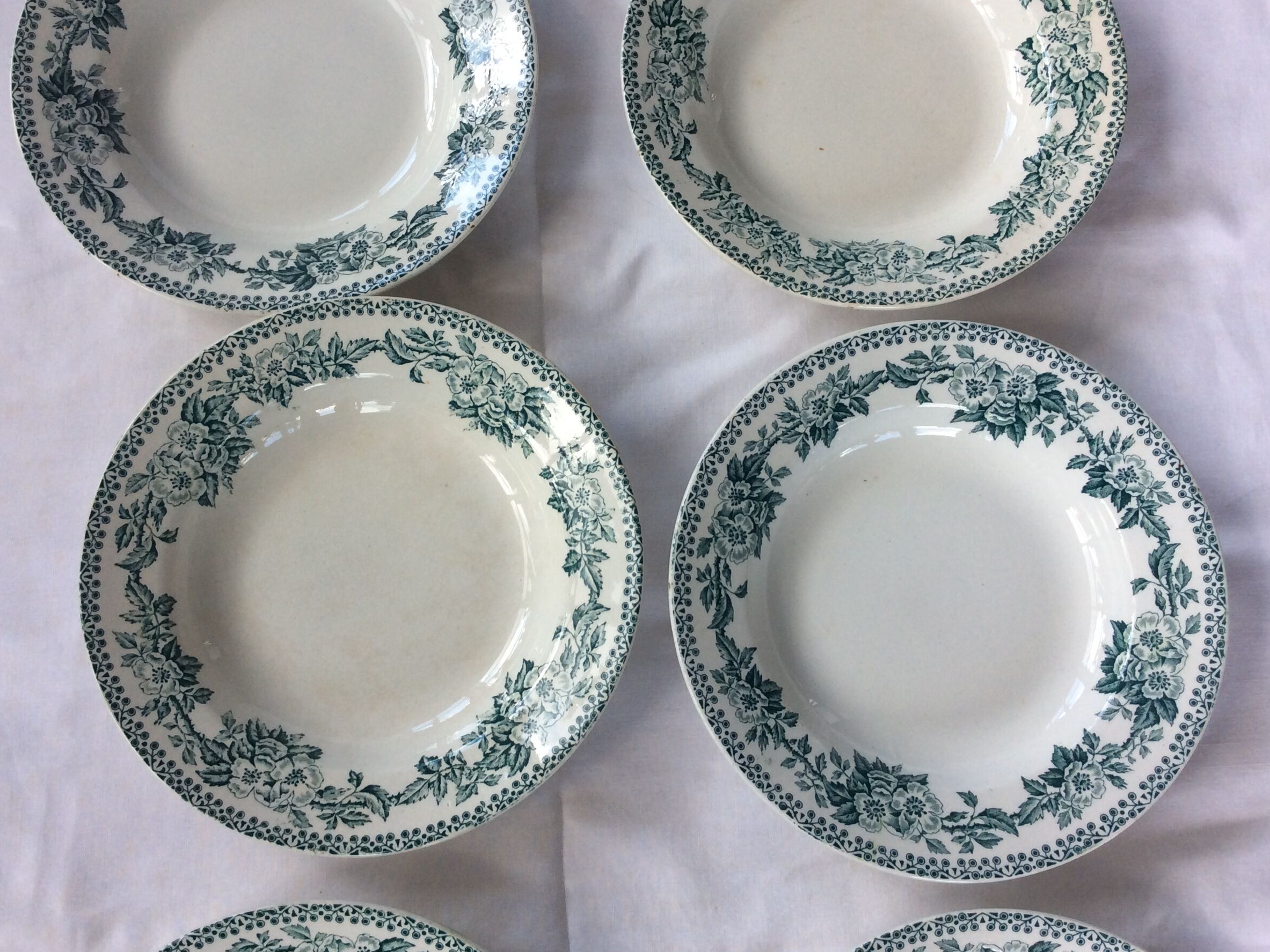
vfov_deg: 40.7
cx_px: 621
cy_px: 448
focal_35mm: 35
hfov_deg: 52.6
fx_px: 1284
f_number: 2.4
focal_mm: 3.3
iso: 32
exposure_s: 1/120
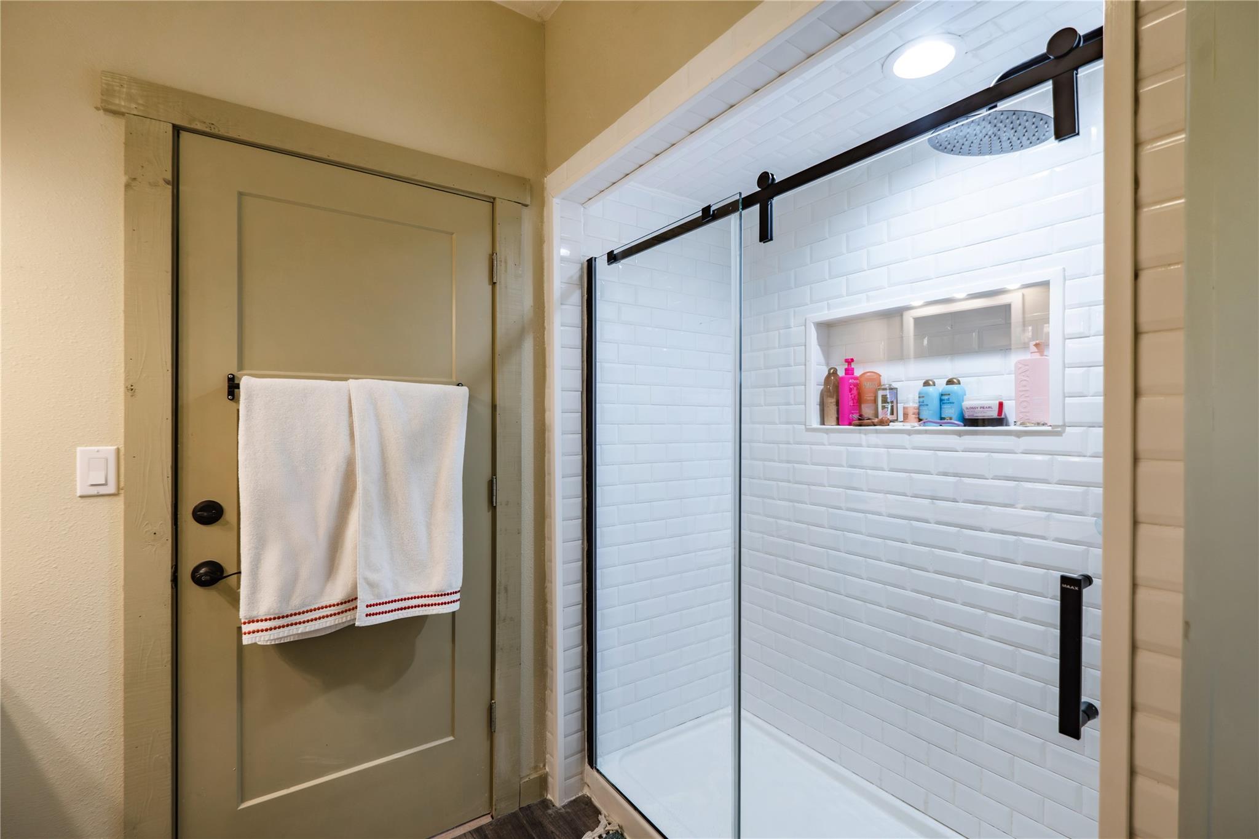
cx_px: 630
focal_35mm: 15
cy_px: 420
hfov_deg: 100.4
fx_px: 525
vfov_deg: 77.3
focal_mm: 10
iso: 500
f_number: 4
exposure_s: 1/50
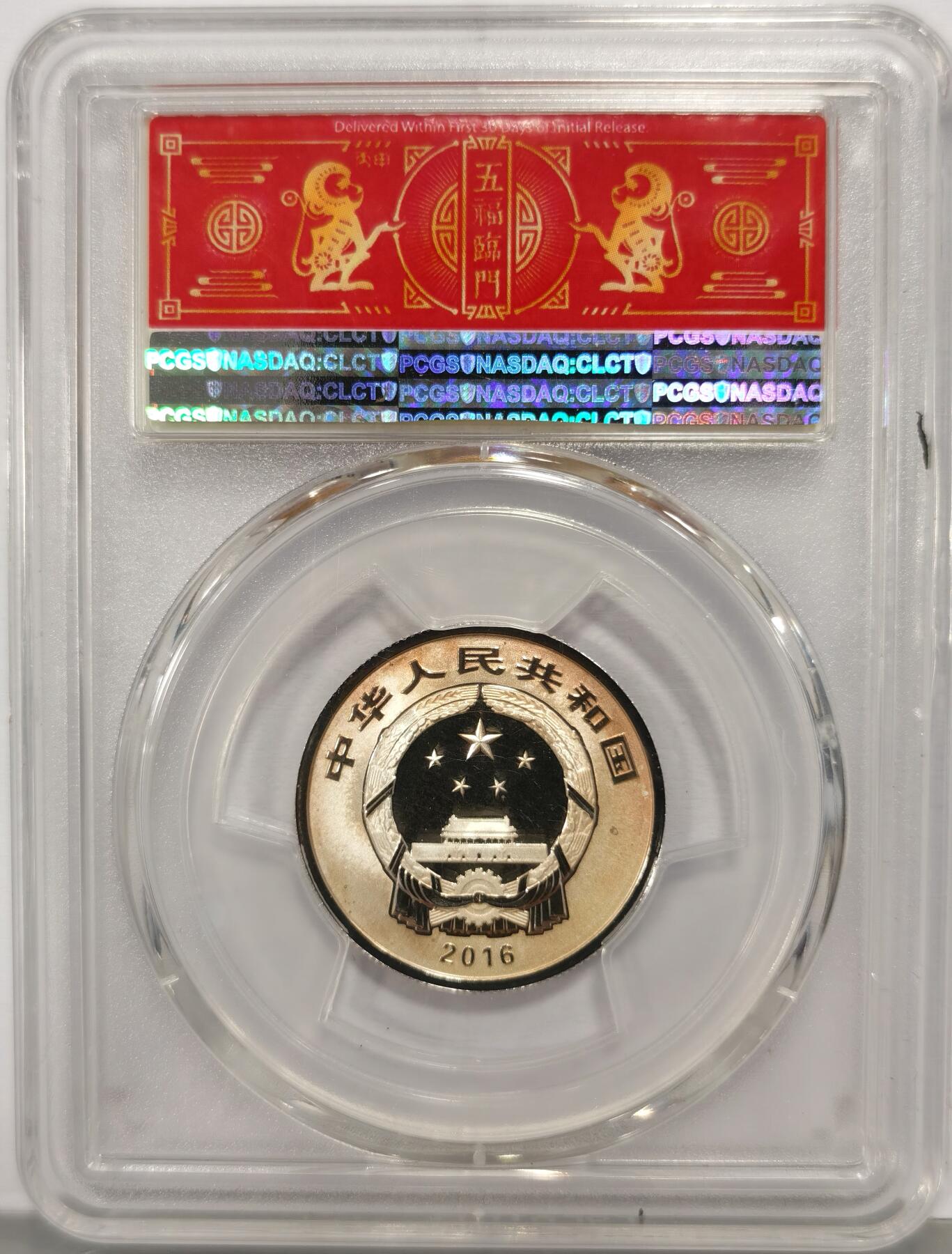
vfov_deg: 35.4
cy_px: 627
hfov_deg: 27.2
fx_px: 1964
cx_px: 476
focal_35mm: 54
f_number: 16
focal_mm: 5.56
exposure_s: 1/100
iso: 80
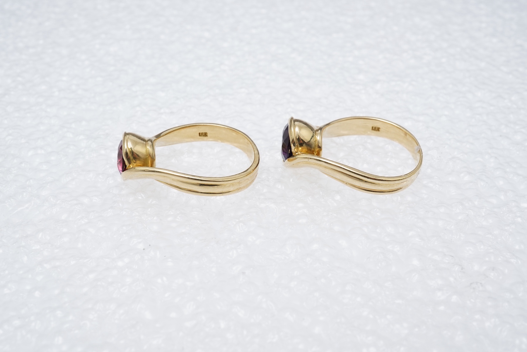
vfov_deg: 29.9
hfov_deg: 43.6
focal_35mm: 45
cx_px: 264
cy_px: 176
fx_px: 659
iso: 500
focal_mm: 30
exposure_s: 1/125
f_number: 22
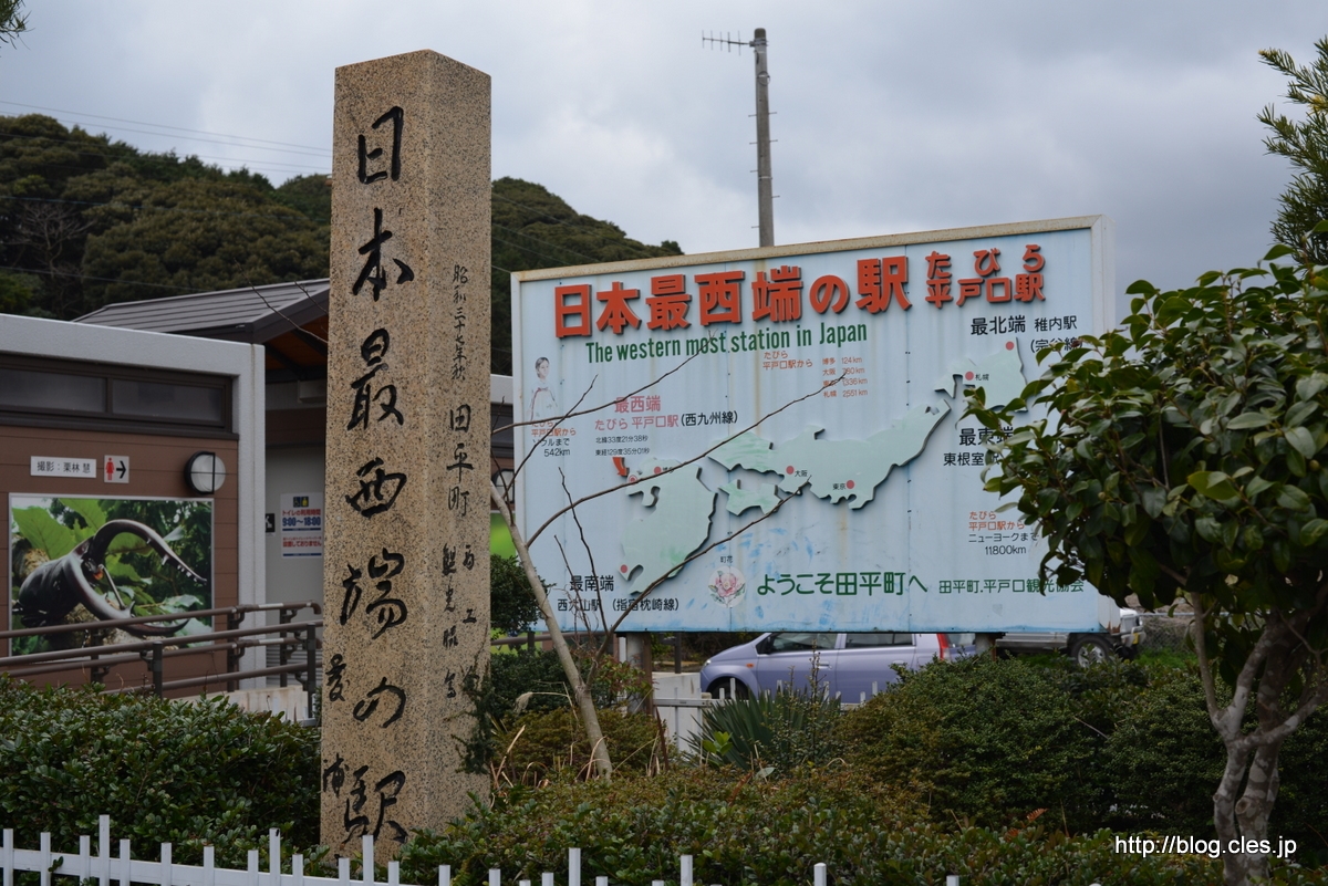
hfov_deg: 39.6
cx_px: 664
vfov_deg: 27.0
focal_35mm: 50
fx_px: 1845
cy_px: 443
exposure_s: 1/160
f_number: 8
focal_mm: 50
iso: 125
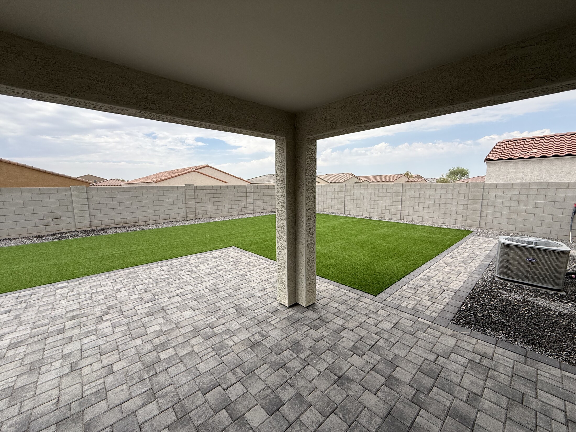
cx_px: 288
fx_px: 233
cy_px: 216
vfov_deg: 85.7
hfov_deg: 102.1
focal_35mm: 14
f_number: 2.2
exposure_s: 1/1534
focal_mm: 2.22
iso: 50
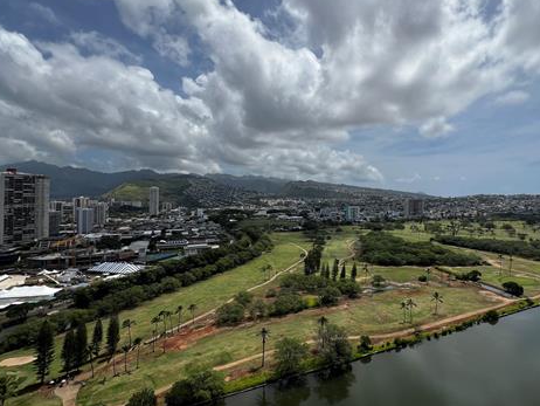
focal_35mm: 18
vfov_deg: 71.6
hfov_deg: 86.9
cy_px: 193
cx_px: 318
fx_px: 281
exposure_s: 1/3650
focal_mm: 1.57
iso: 32
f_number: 1.8
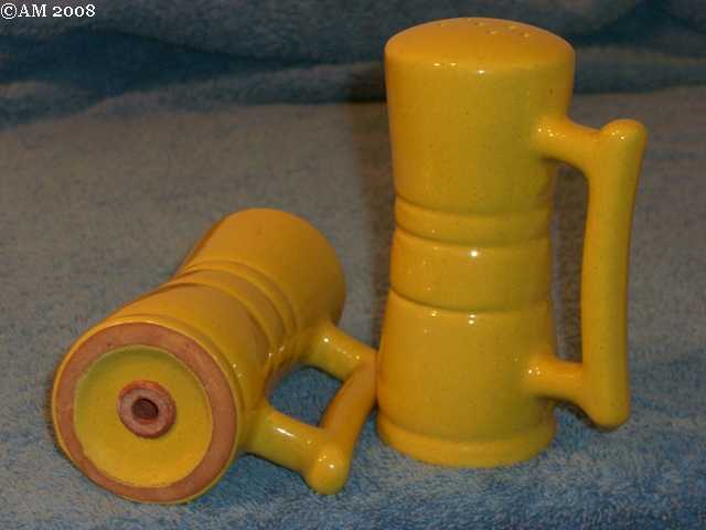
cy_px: 265
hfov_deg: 17.3
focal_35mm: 114
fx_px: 2325
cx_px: 353
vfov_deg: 13.0
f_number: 5.4
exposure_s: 1/30
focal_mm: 23.7
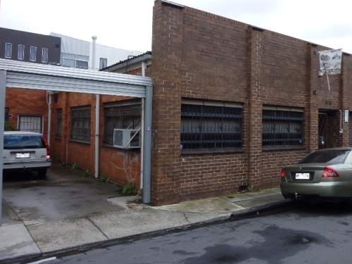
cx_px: 215
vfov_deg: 44.0
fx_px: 325
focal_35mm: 32
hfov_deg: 56.3
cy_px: 111
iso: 80
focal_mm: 4.5
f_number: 3.3
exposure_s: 1/500
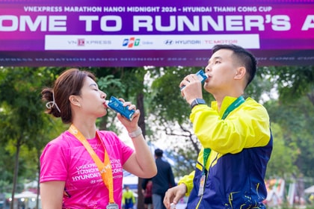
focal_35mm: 54
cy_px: 108
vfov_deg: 25.1
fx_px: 471
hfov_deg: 36.9
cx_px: 166
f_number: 3.5
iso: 400
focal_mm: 42
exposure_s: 1/160
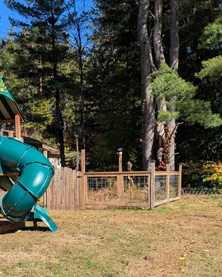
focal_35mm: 55
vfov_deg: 33.0
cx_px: 53
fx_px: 452
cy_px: 231
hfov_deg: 27.2
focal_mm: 6.81
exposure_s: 1/1381
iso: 42
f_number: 1.85
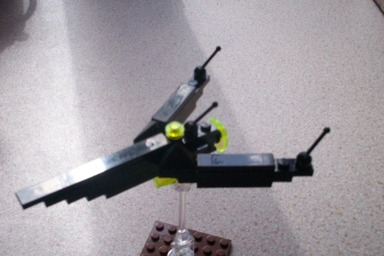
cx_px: 189
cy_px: 155
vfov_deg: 30.4
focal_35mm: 44
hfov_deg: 44.5
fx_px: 469
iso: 100
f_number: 4.5
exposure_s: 1/173
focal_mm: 6
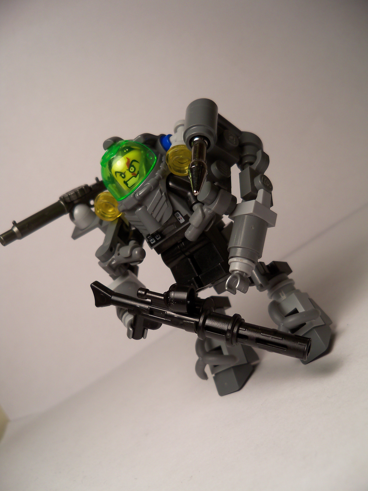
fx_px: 496
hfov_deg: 40.7
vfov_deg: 52.6
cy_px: 246
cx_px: 184
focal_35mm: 35
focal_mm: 6.2
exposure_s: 1/125
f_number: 3.5
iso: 64
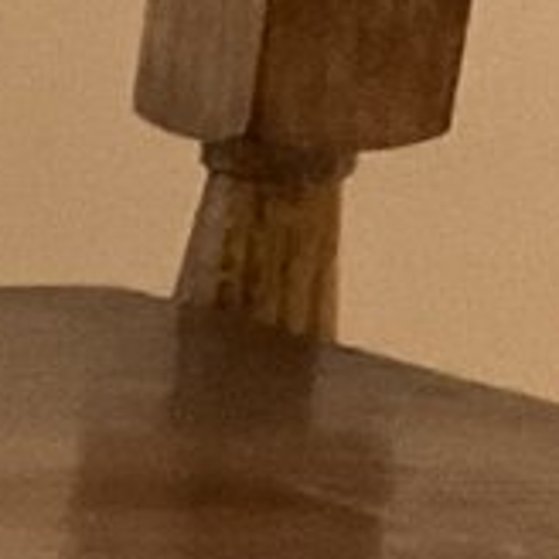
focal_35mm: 236
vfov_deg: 7.0
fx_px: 4312
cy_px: 1372
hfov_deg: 6.7
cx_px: -1127
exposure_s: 1/30
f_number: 1.8
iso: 320
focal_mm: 3
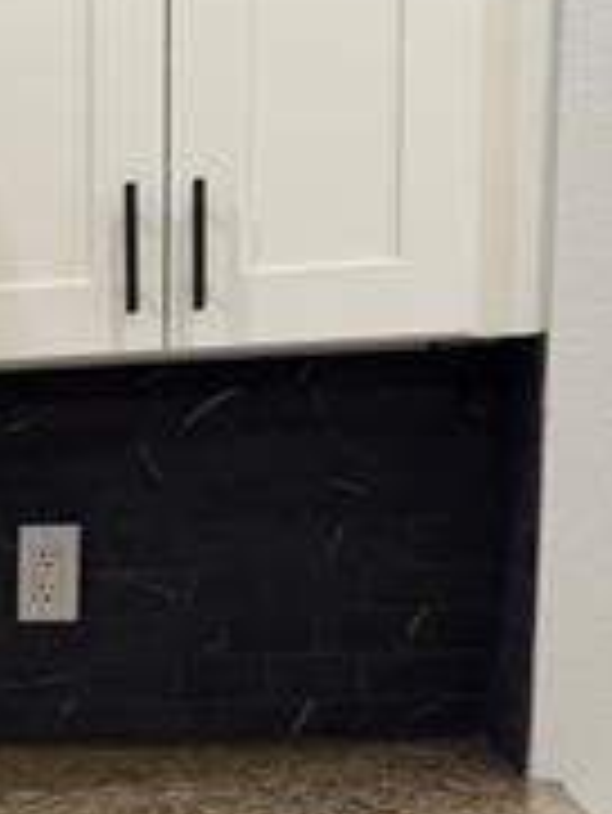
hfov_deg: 13.5
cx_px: -378
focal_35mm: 102
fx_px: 2402
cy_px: 868
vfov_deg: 18.6
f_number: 1.78
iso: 160
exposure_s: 1/60
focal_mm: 6.76
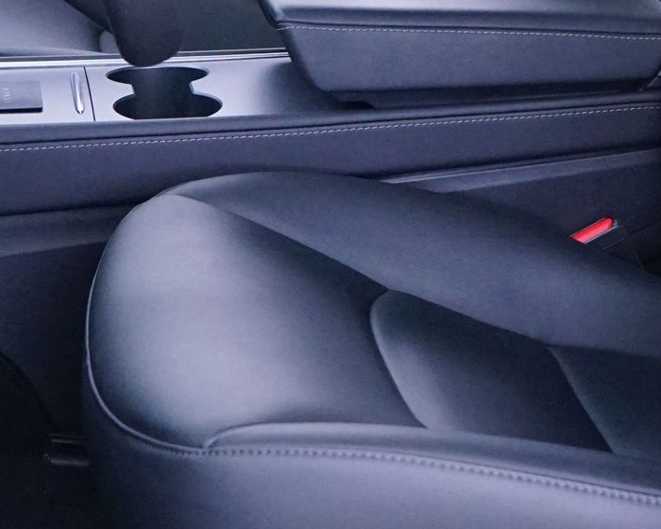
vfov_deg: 14.3
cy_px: -33
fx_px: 2075
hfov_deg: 18.1
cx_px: 338
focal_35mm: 106
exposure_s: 1/13
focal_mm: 32
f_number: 5.6
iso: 3200
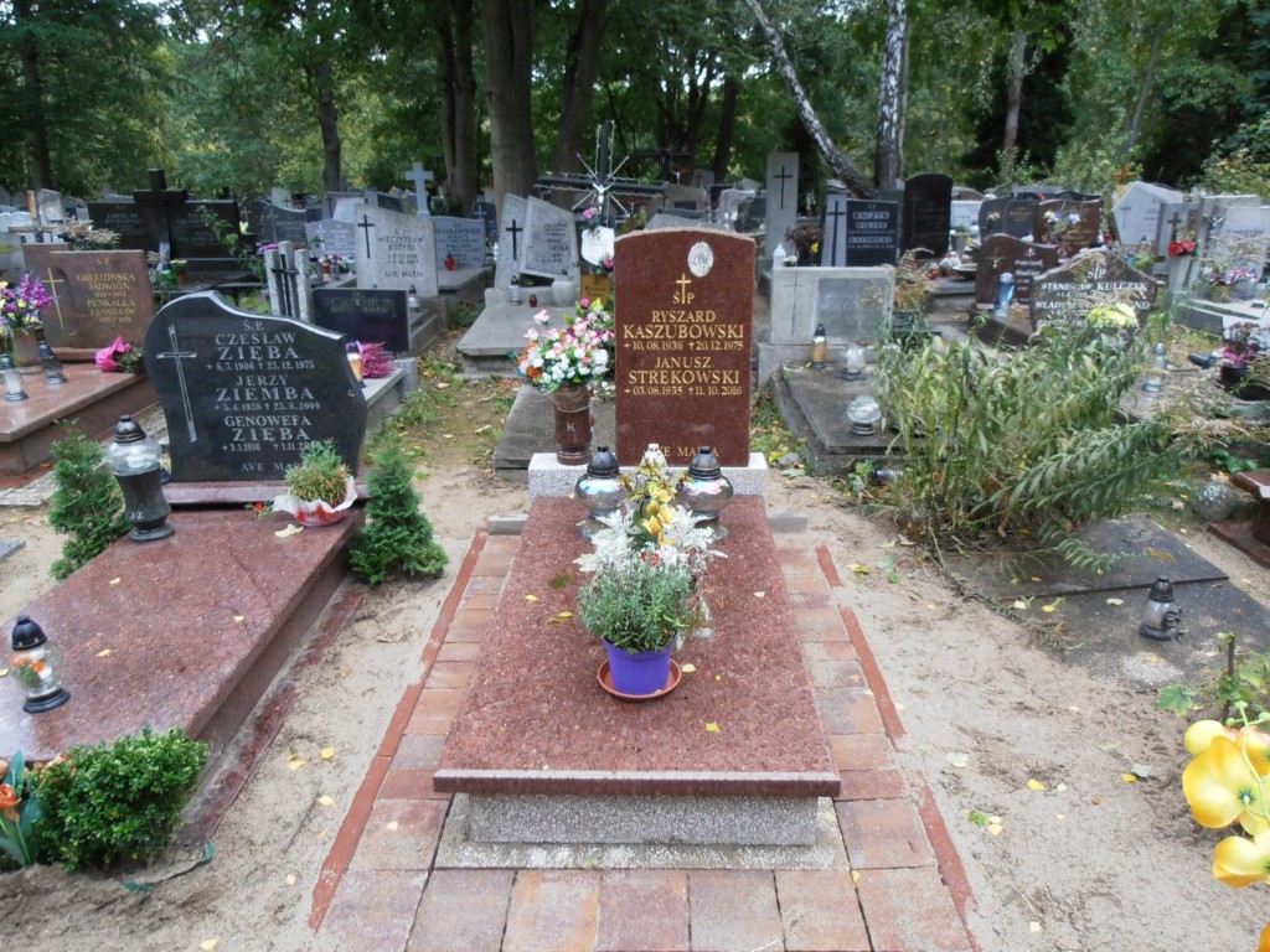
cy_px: 476
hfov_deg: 71.6
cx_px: 635
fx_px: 881
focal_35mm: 24
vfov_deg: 56.8
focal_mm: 4.2
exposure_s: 1/60
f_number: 3
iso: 80
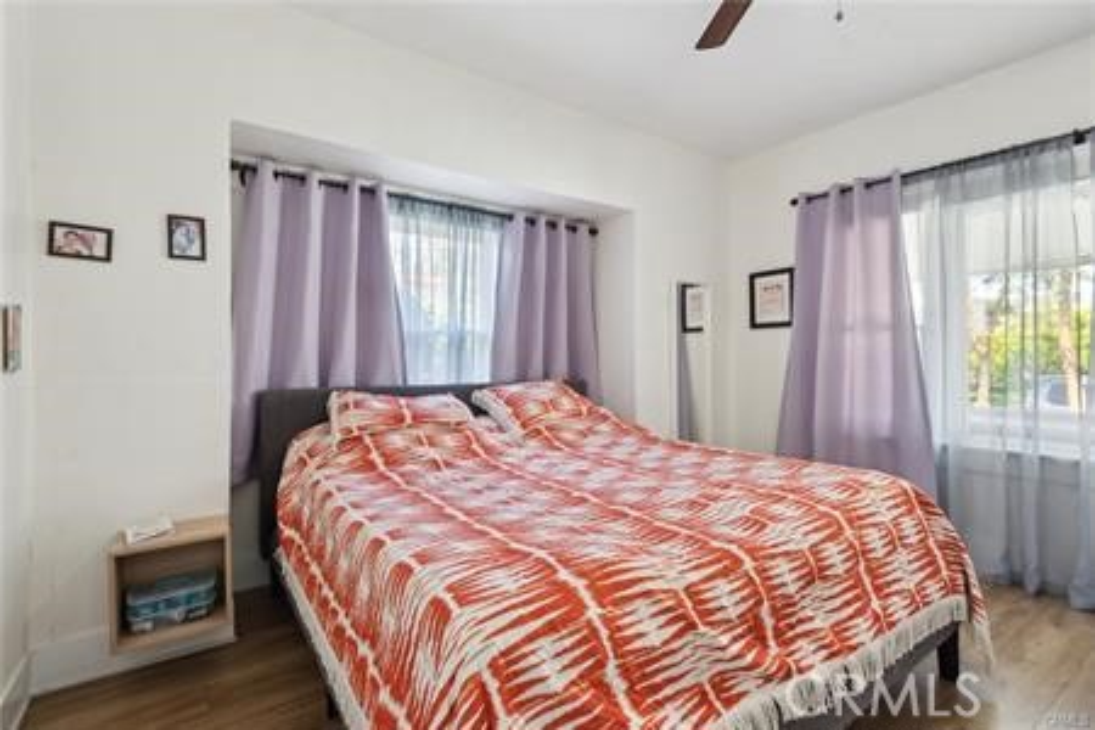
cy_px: 365
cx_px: 548
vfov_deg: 73.7
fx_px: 487
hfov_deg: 96.7
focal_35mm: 16
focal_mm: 16
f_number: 6.3
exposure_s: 1/13
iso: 400
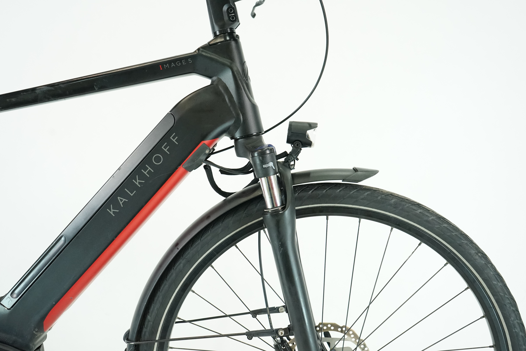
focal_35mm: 32
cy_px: 176
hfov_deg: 58.7
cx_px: 263
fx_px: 468
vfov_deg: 41.1
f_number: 5.6
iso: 3200
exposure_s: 1/200
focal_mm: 32
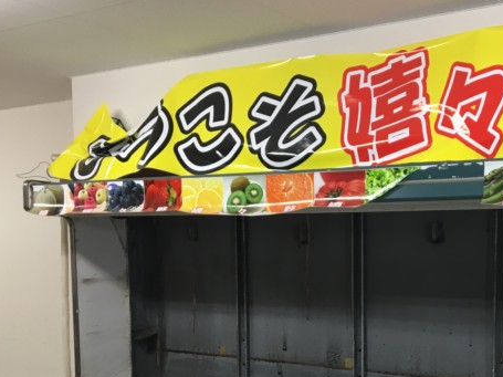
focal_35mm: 51
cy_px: 313
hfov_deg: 36.5
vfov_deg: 27.8
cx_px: 385
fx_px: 741
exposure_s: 1/30
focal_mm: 4.15
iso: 64
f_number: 2.2
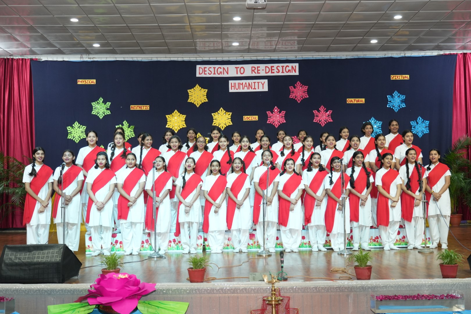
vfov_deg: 31.2
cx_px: 236
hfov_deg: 45.4
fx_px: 563
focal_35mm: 43
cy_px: 157
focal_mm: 43
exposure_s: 1/160
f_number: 4
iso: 1600
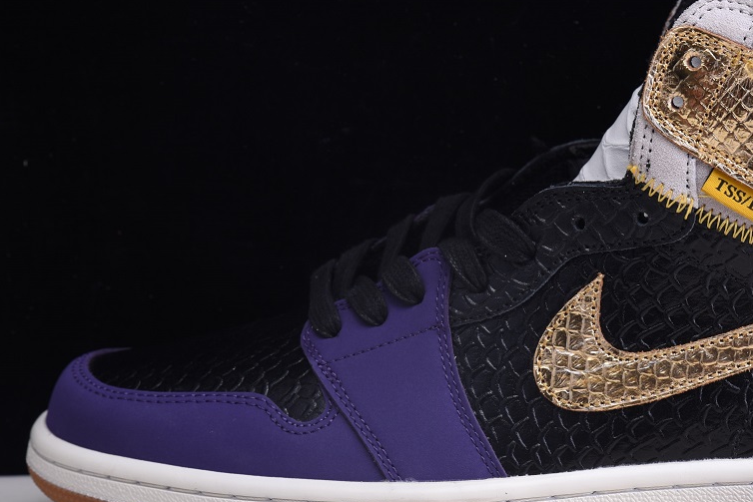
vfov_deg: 7.2
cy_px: 242
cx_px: 533
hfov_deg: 10.7
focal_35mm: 191
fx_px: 3996
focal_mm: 120
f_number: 13
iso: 100
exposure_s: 1/125
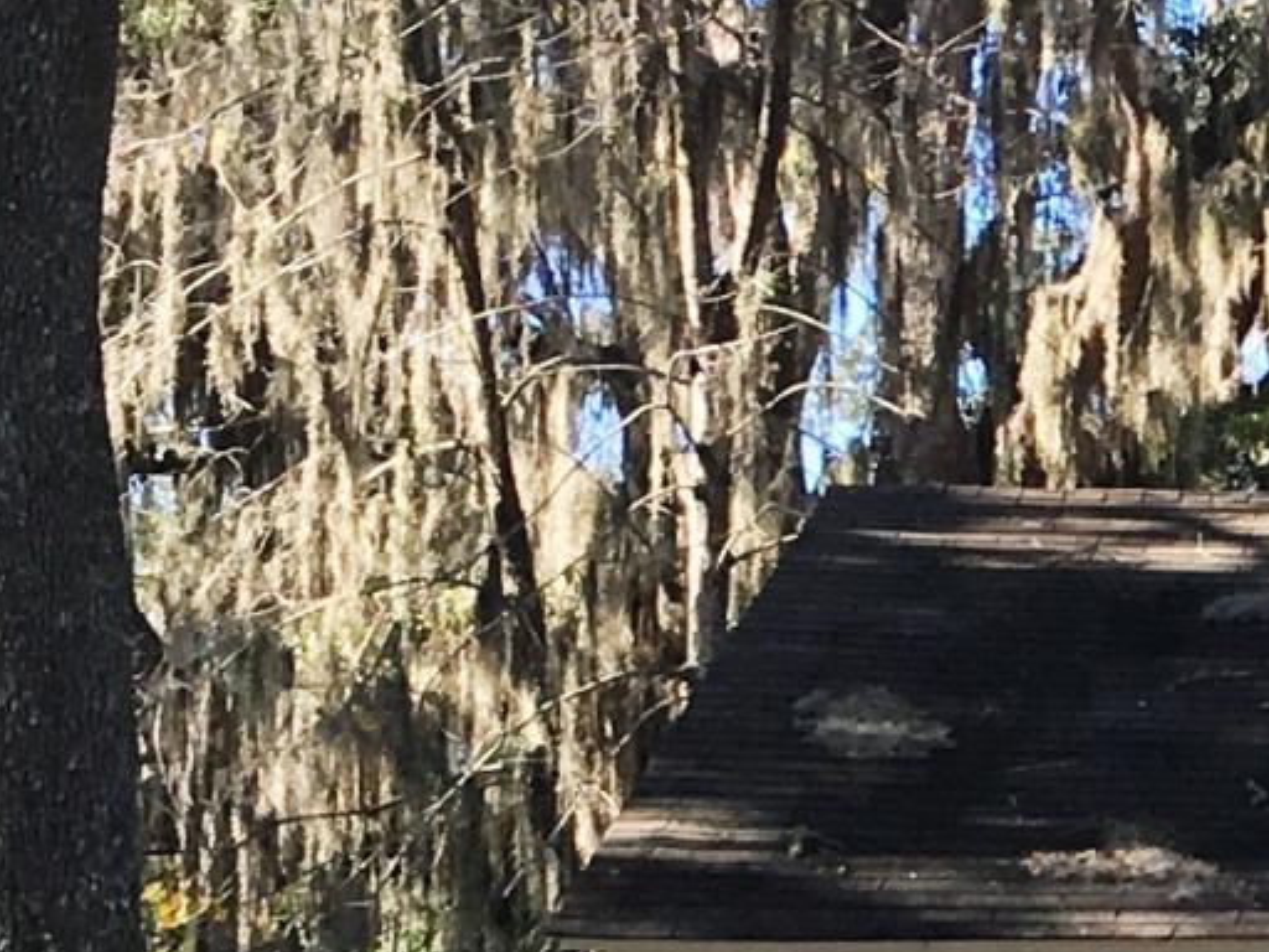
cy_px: 1577
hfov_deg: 10.7
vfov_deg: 8.5
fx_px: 6232
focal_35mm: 170
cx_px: 2513
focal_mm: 4.15
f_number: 2.2
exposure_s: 1/300
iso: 25
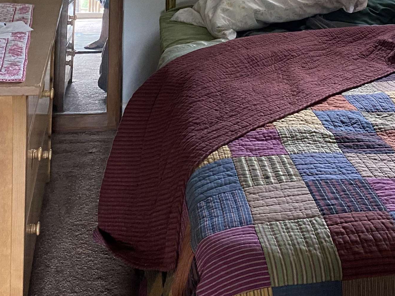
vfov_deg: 23.1
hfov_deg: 31.8
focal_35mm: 60
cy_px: -20
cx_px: 283
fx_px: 685
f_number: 1.8
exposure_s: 1/60
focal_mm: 4.25
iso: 500
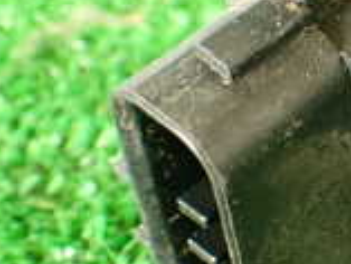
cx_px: 563
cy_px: 114
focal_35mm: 122
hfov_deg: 14.7
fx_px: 1238
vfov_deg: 12.2
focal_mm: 5.79
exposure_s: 1/30
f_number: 2.4
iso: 320
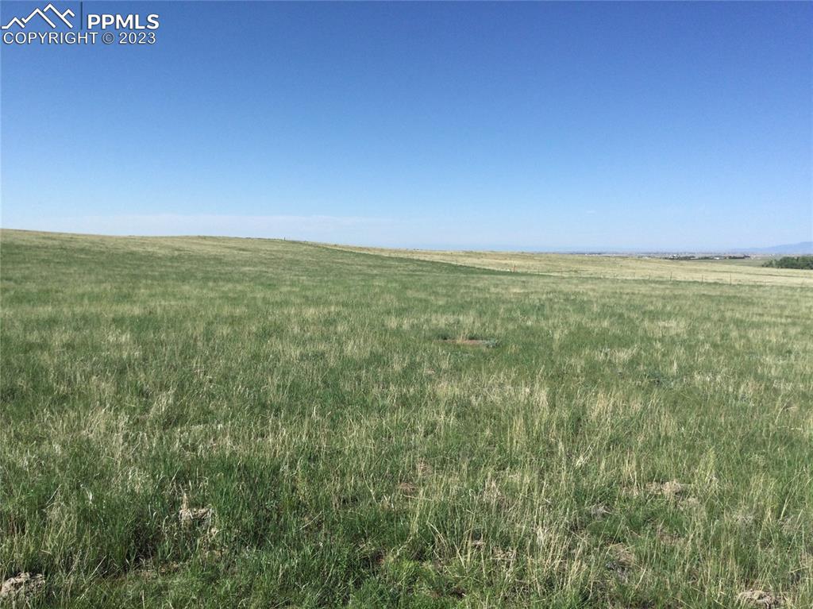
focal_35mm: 31
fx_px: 728
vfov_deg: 45.4
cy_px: 304
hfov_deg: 58.4
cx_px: 406
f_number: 2.4
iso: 25
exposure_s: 1/1404
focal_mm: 3.3
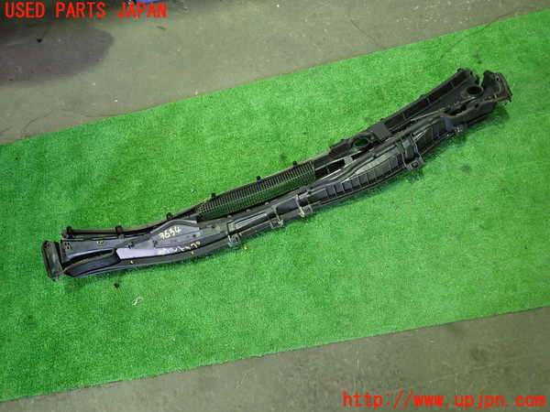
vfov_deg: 54.9
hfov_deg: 69.4
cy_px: 206
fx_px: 397
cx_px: 275
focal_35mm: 25
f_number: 2
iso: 500
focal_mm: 4.5
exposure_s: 1/30
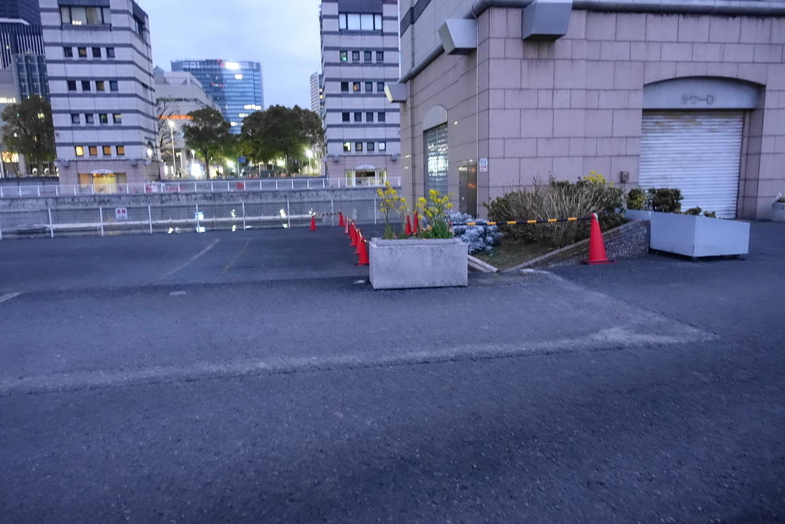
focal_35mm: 24
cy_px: 262
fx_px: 523
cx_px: 392
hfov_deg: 73.7
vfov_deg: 53.1
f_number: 1.8
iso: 1600
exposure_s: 1/8
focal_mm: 8.8
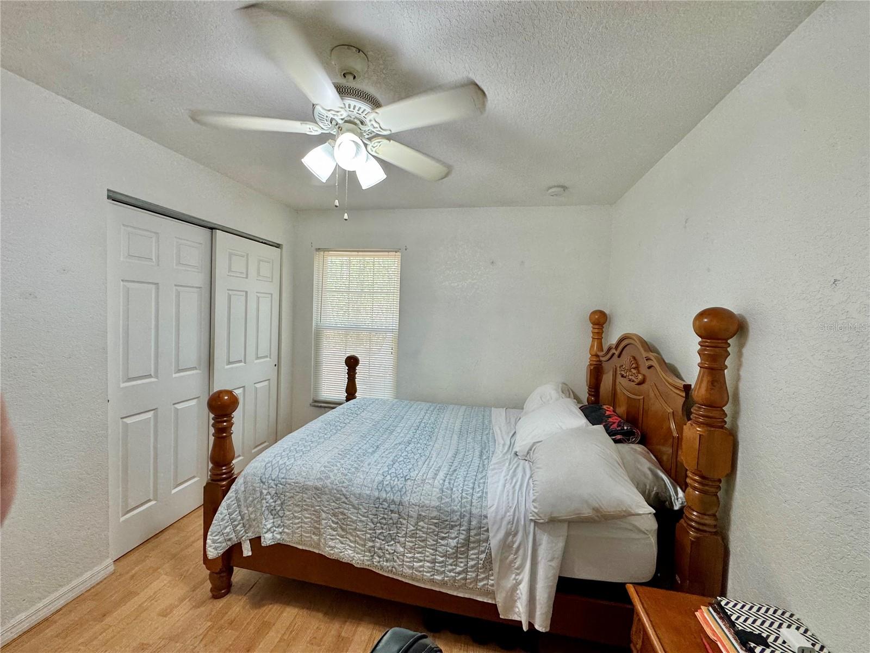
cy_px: 326
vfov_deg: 85.7
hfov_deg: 102.1
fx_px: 352
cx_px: 435
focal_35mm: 14
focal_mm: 2.22
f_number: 2.2
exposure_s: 1/120
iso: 160
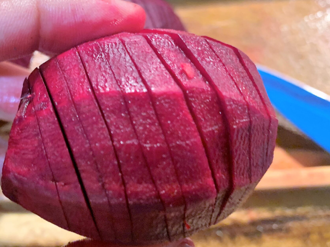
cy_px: 118
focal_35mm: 40
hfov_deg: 45.0
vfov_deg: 36.0
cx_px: 79
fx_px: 381
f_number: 1.8
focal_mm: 4.25
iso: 320
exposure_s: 1/33
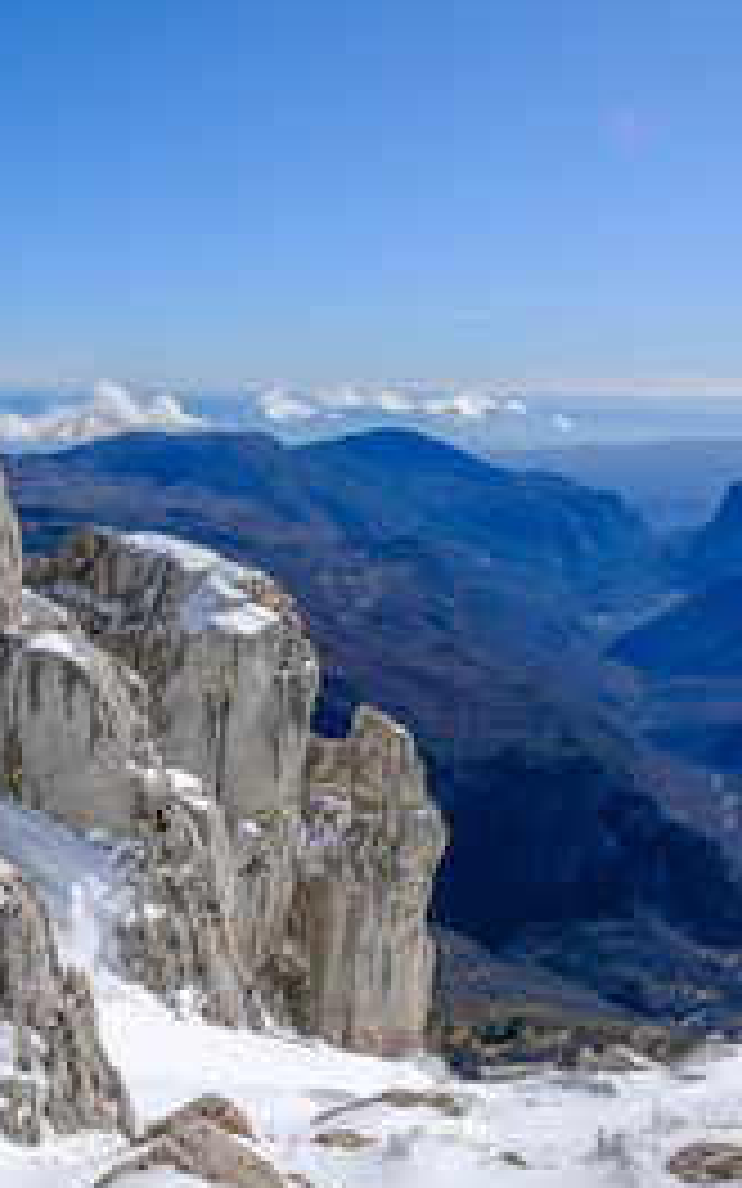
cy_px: 612
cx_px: 142
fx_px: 1359
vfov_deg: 47.2
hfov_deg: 29.8
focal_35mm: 42
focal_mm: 35
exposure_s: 1/320
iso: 320
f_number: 16
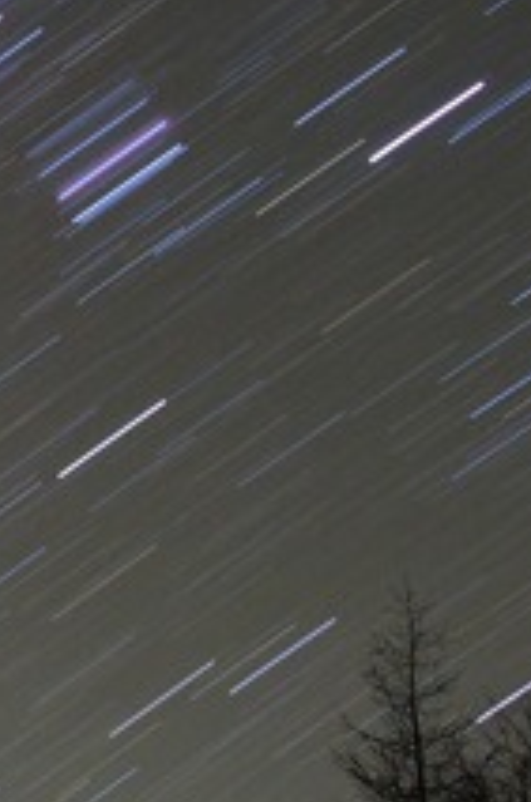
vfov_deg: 15.8
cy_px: 290
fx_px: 2890
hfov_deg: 10.2
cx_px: -241
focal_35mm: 130
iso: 400
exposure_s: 593
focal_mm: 18
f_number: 4.5
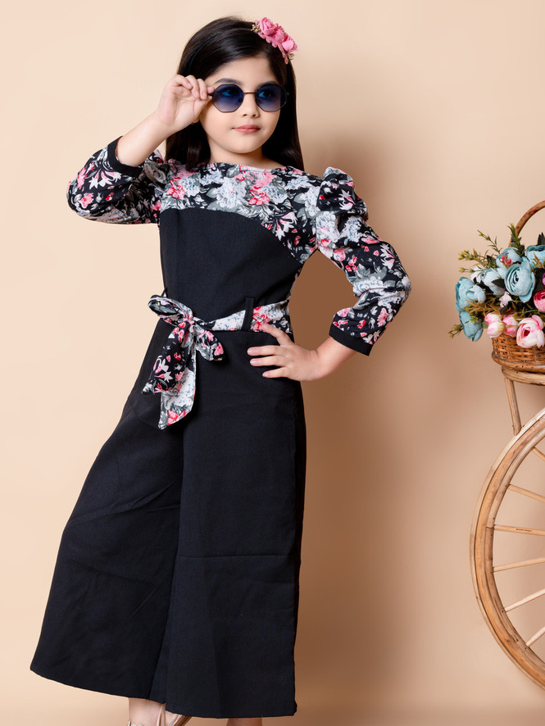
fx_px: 1595
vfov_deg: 25.6
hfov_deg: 19.4
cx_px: 273
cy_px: 405
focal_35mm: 76
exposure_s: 1/160
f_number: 11
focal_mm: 70
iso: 250
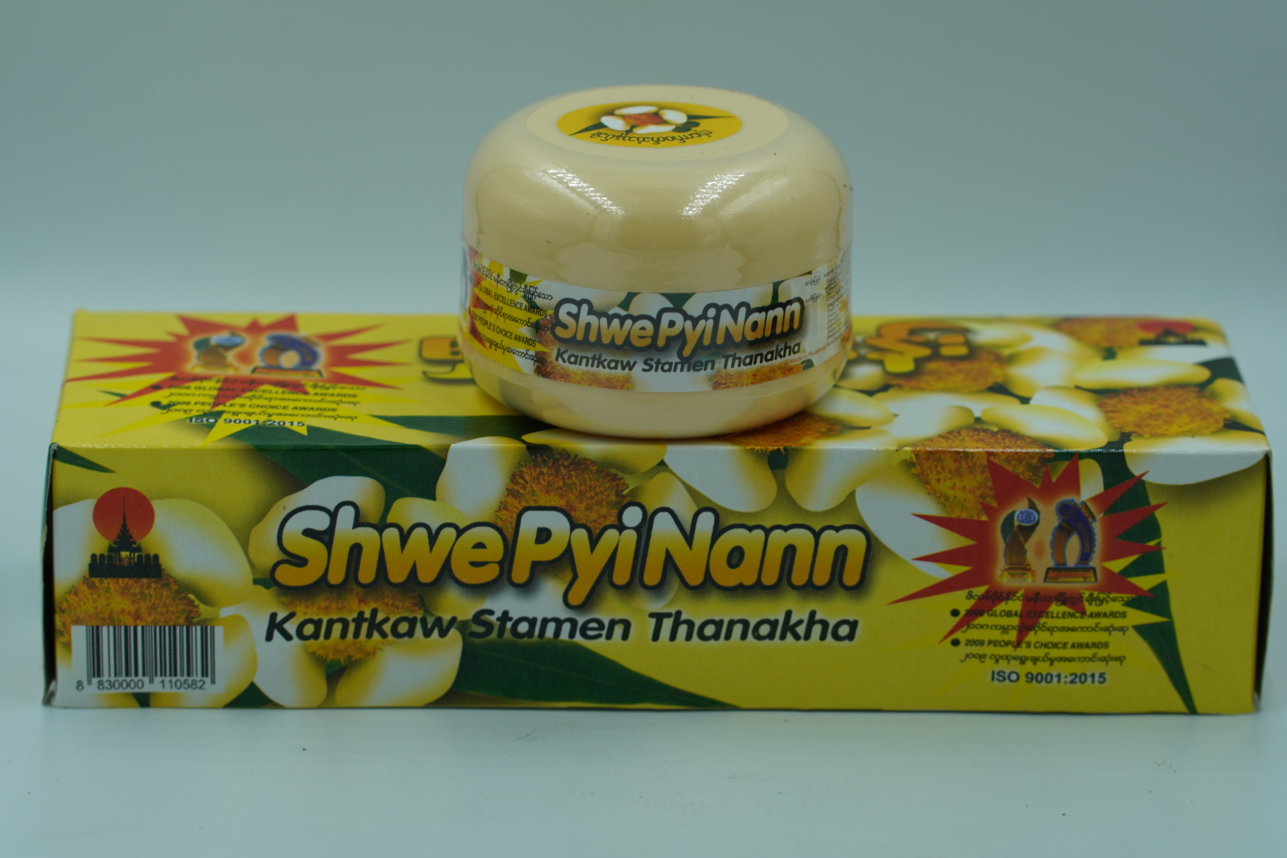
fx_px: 4558
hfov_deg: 16.1
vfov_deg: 10.8
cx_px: 644
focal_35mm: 128
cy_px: 429
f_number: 5.6
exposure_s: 1/320
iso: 100
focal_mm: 85
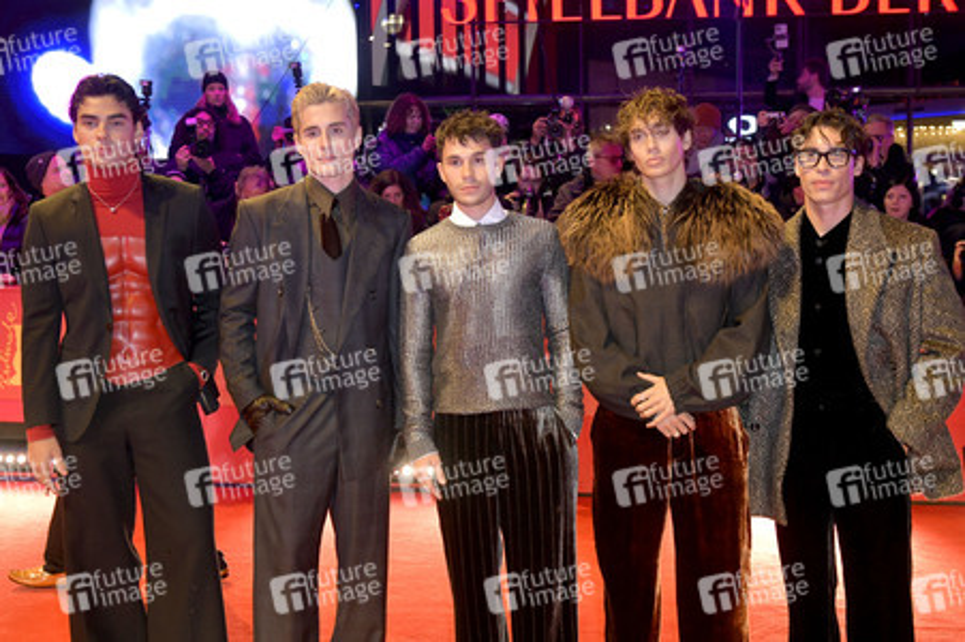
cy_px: 321
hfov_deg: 53.2
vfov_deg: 36.8
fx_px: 964
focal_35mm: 36
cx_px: 482
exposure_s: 1/200
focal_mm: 36
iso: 1600
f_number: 5.6
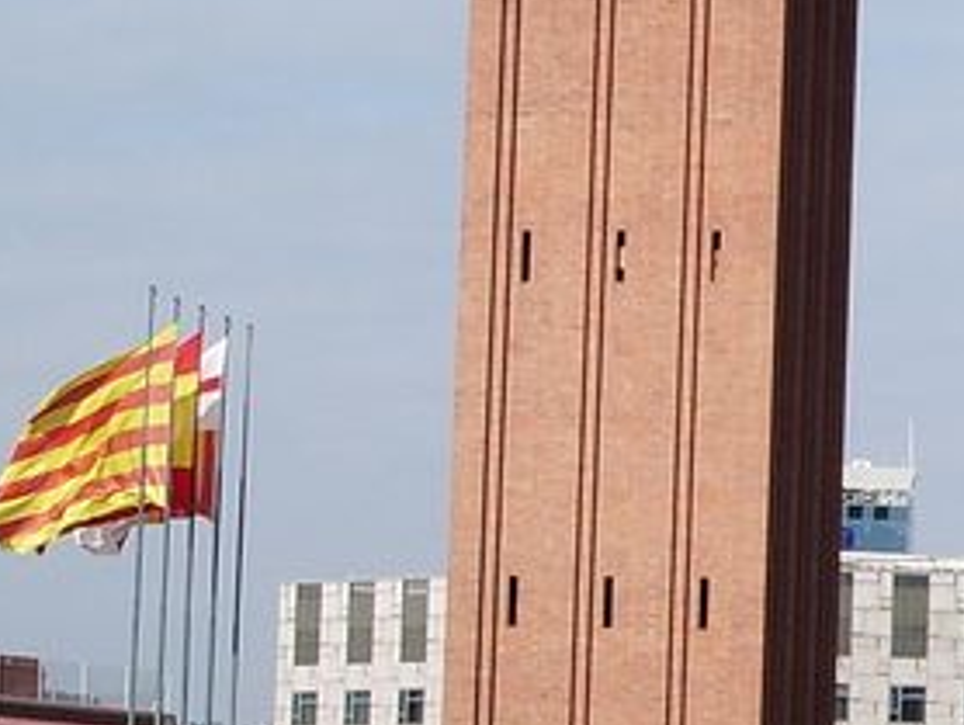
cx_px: 1314
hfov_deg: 8.5
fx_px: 6355
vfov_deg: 6.5
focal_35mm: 228
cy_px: 305
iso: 50
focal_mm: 10.2
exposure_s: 1/320
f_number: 5.6
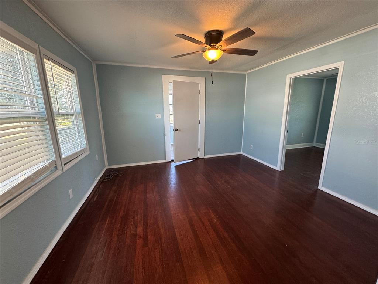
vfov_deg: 85.7
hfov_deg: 102.1
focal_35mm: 14
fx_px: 153
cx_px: 189
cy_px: 142
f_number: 2.2
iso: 200
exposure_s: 1/99
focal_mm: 2.22
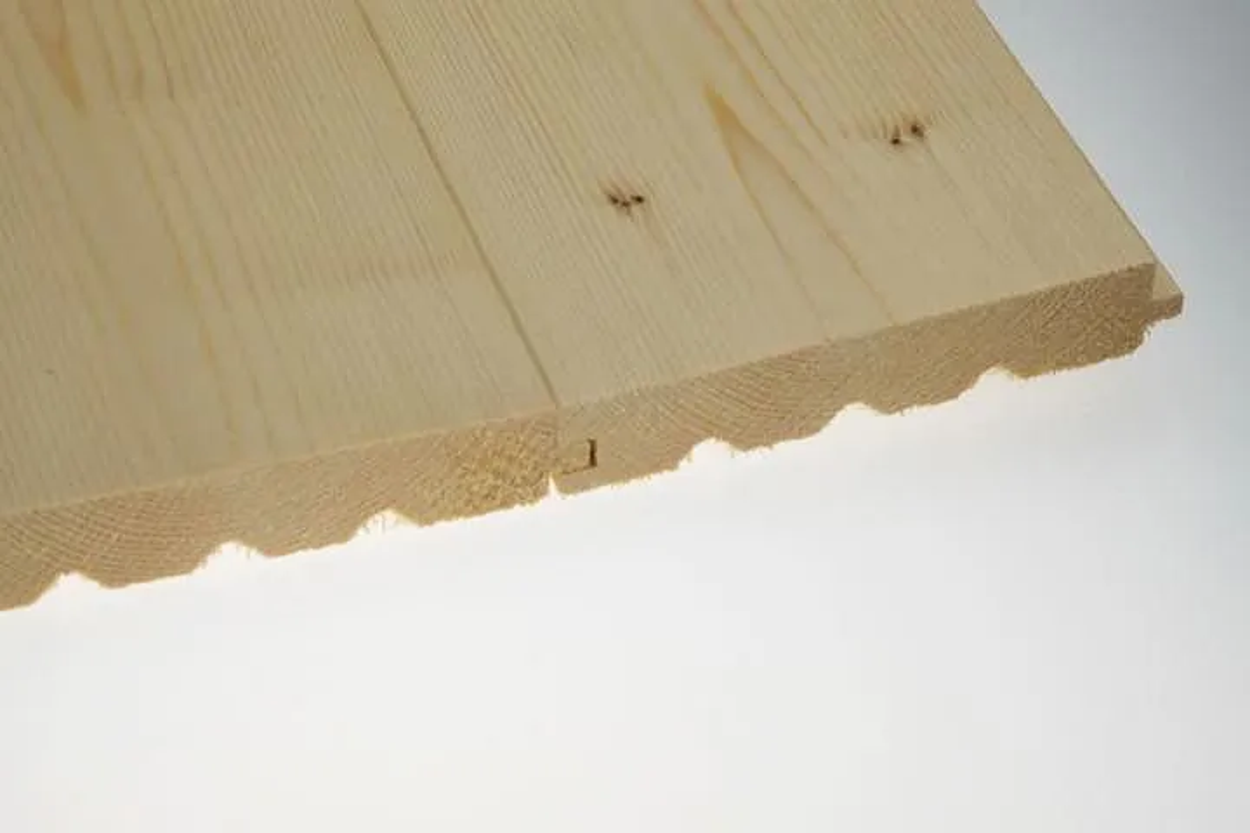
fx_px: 3090
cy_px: 416
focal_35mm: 89
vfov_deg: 15.4
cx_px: 625
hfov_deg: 22.9
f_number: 13
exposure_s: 1/25
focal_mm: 59.6
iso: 200
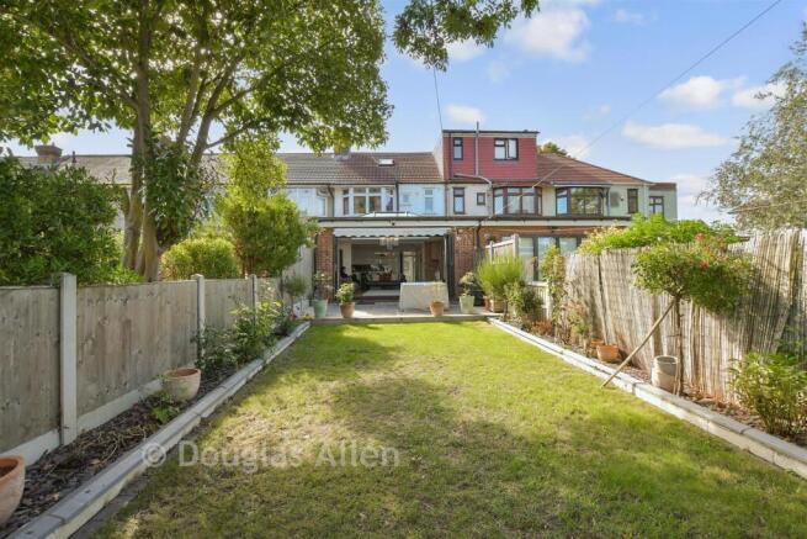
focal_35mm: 15
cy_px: 270
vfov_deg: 77.4
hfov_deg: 100.4
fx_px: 336
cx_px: 404
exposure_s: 1/80
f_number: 8
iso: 125
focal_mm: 10
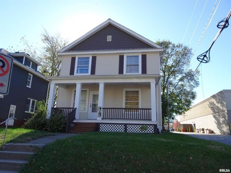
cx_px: 116
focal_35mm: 24
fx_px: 160
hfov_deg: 71.6
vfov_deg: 56.8
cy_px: 86
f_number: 3.5
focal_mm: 4.1
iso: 80
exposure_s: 1/320
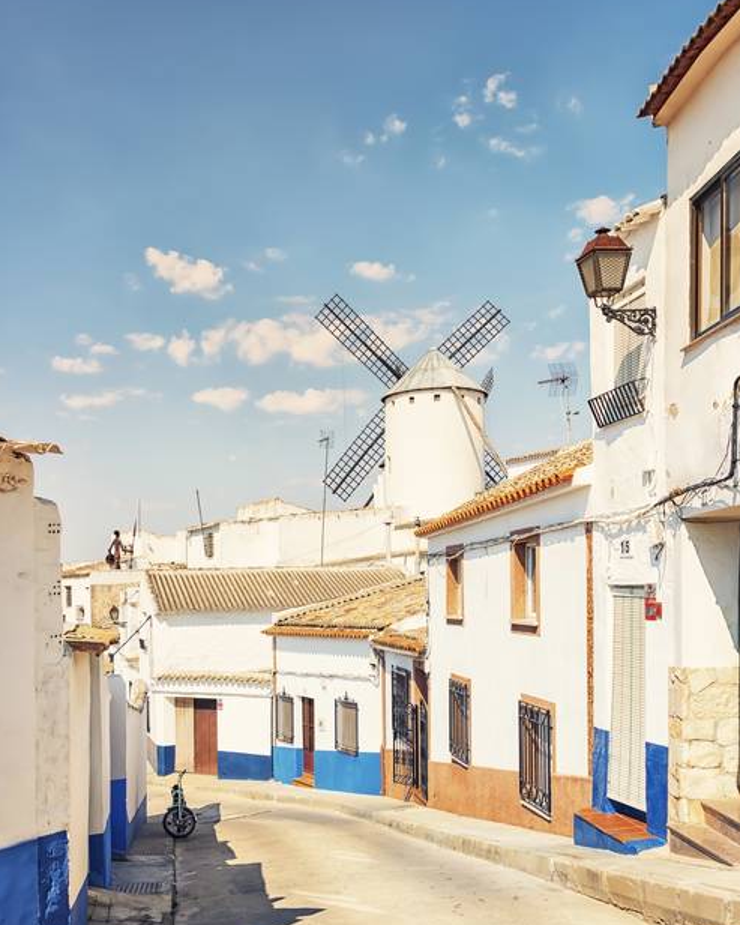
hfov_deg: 37.3
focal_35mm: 40
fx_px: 1095
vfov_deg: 45.7
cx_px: 372
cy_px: 521
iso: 64
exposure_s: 1/250
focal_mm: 35
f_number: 8
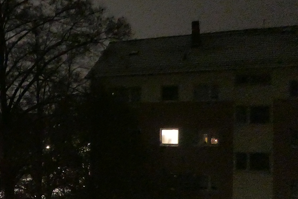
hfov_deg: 32.4
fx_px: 455
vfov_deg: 24.5
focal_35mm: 55
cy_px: 137
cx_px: -20
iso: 6400
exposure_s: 1/30
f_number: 2.8
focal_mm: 8.8
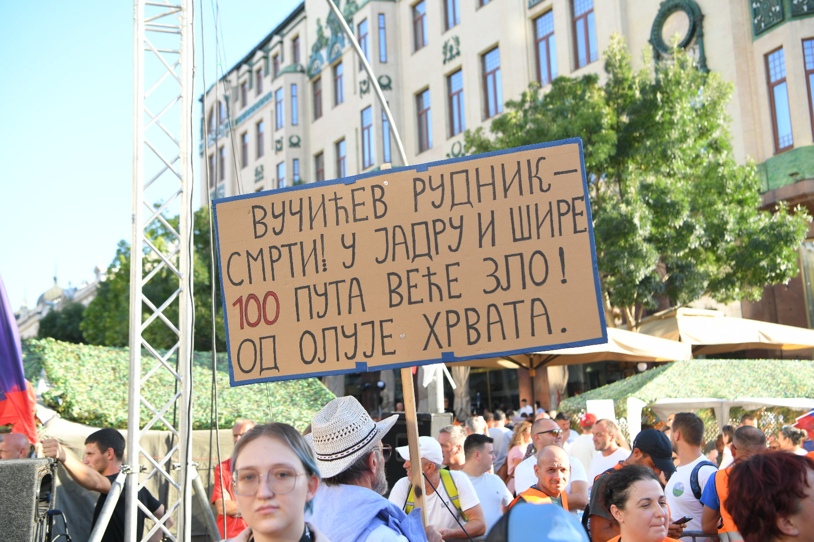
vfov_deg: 33.4
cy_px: 271
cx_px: 407
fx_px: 904
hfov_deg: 48.5
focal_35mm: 40
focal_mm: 40
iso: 200
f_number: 4
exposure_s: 1/250
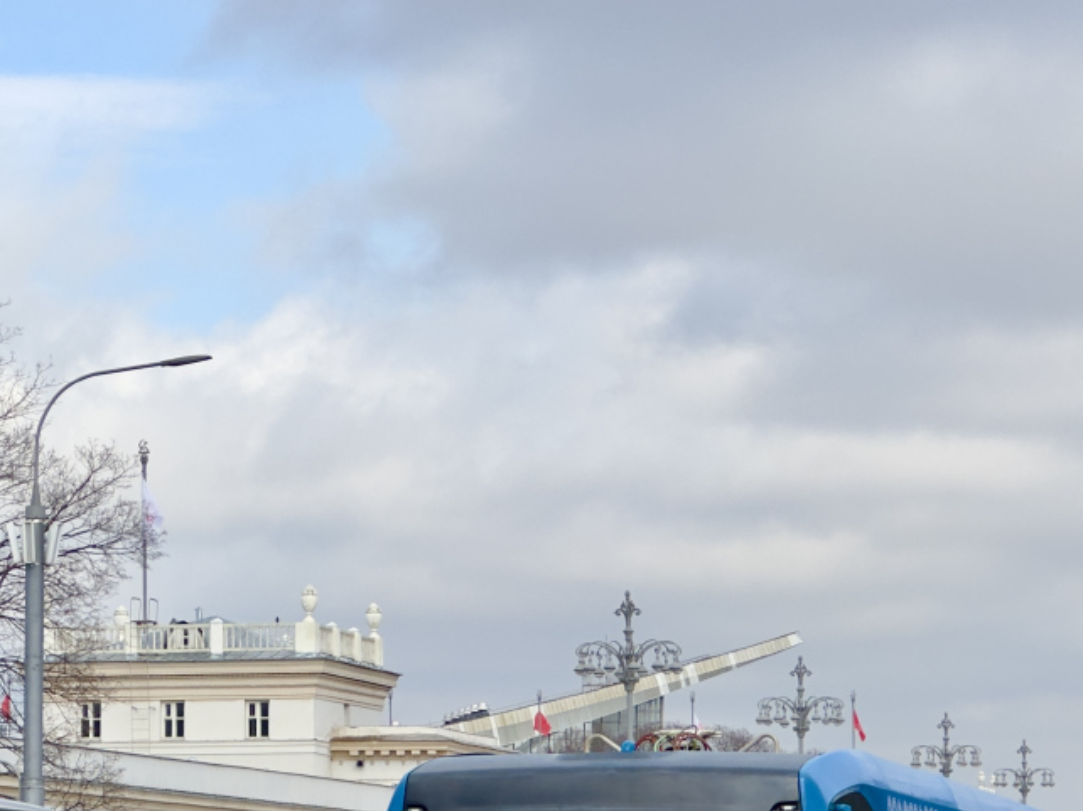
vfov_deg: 9.5
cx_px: 423
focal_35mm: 156
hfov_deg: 12.7
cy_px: 753
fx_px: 4879
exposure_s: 1/797
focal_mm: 9
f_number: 2.8
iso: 32
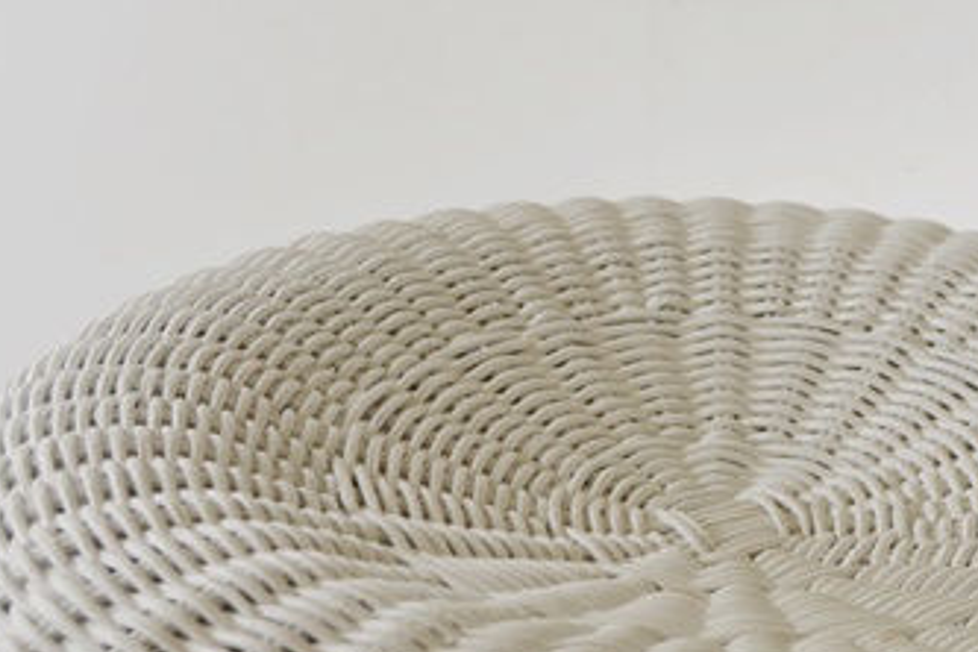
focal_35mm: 81
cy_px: 458
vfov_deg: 16.8
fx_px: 2200
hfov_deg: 24.7
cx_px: 746
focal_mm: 30
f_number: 5.6
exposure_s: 1/125
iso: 200
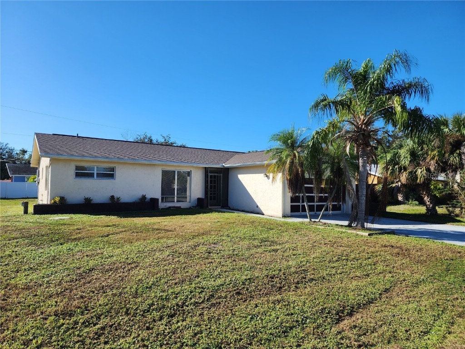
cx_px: 232
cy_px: 174
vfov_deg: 58.9
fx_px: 309
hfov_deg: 73.9
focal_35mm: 23
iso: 12
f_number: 1.8
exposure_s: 1/841
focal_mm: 6.4
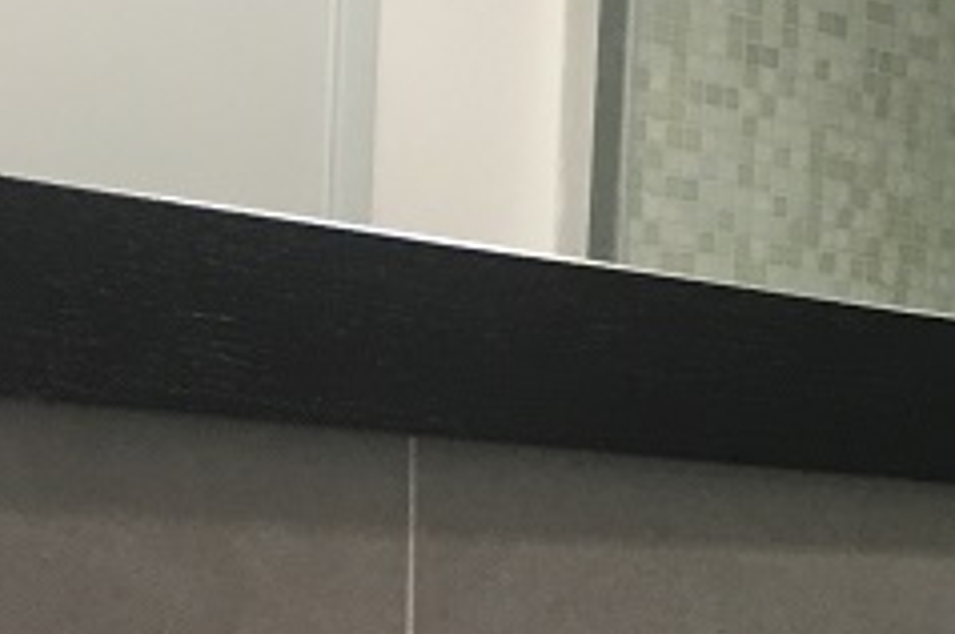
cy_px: 847
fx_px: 3444
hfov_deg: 14.7
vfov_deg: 10.3
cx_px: 1412
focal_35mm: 130
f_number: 2.2
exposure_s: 1/30
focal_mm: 4.15
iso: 100
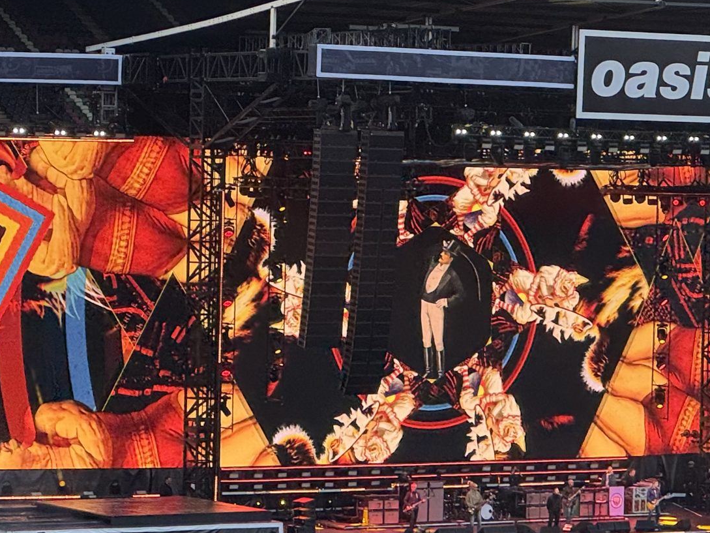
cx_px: 306
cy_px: 345
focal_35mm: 181
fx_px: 3713
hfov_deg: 10.9
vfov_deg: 8.2
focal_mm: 9
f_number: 2.8
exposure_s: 1/100
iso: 125
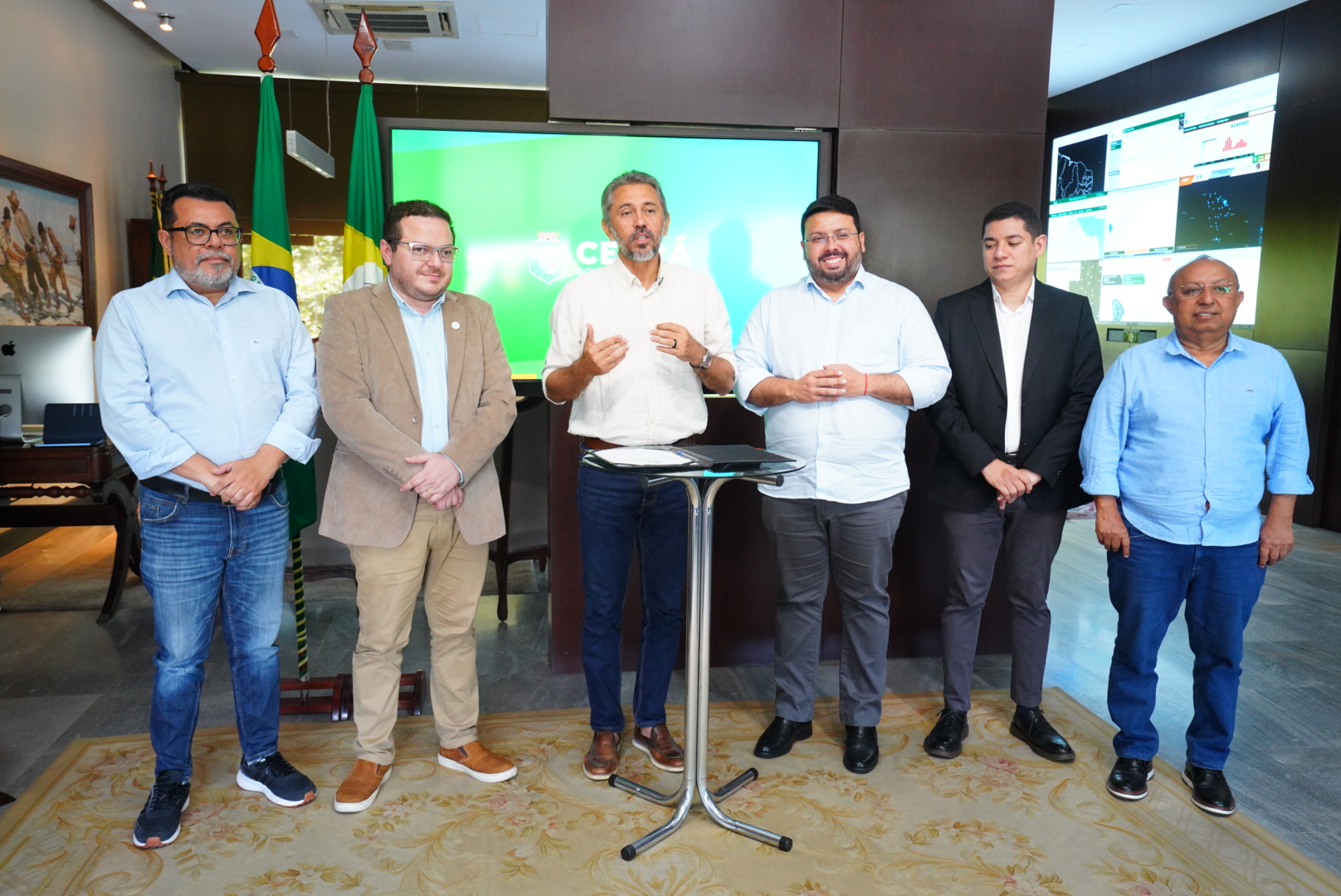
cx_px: 670
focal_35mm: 30
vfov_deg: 43.7
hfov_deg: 61.9
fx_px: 1118
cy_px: 448
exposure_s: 1/160
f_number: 5
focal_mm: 30
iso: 4000
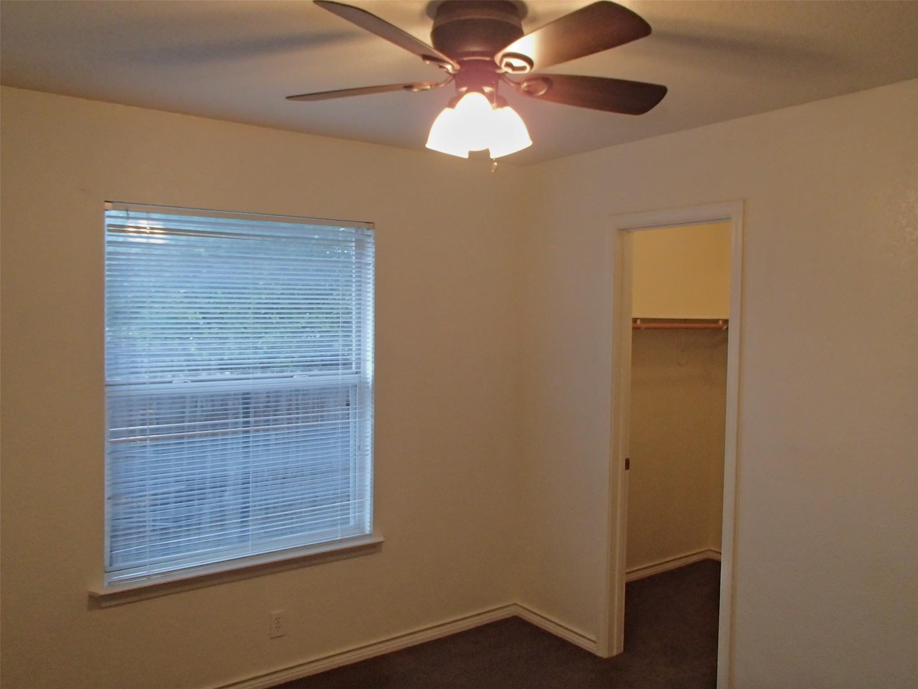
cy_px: 344
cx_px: 459
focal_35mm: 28
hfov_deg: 63.4
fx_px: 743
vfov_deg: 49.7
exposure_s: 1/30
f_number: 3.9
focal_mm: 5
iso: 400
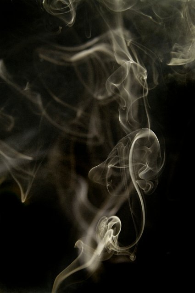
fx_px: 407
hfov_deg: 26.9
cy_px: 146
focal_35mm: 50
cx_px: 98
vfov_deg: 39.6
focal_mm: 50
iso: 200
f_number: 8
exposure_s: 1/60
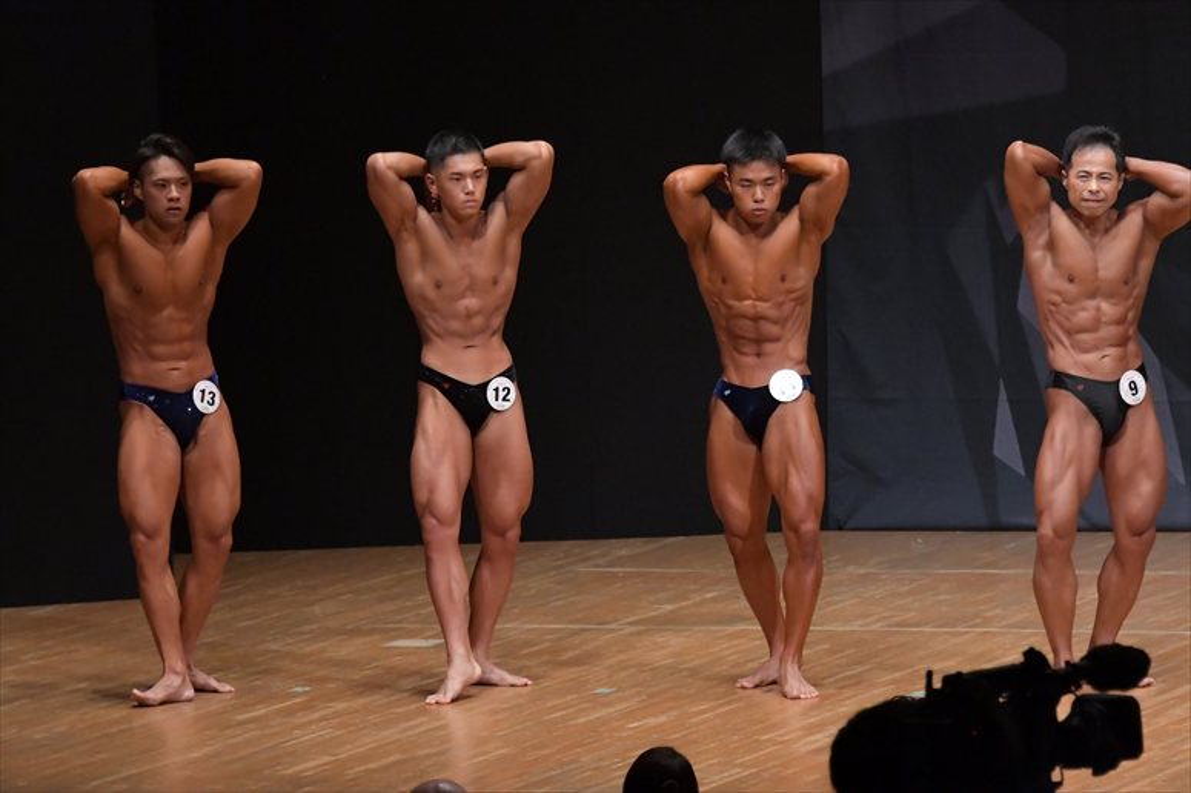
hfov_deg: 8.6
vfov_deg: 5.7
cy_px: 396
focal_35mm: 240
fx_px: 7936
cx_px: 596
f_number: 5.6
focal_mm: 160
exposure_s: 1/400
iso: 6400
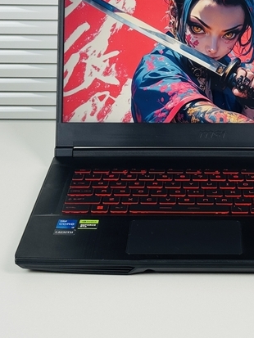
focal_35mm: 93
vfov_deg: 21.0
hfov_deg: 15.8
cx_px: 198
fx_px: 909
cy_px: 107
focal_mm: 6.76
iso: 50
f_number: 1.78
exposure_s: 1/100
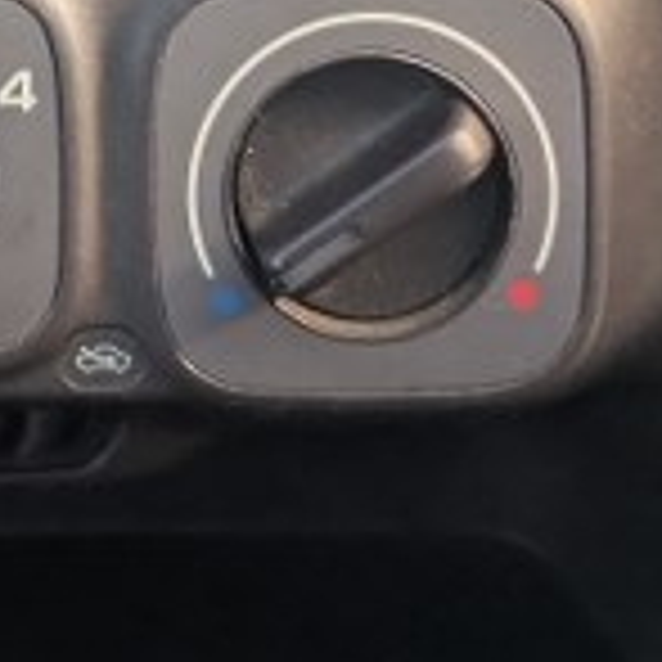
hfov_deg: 14.0
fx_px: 2596
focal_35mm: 120
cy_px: -459
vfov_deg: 13.3
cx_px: -169
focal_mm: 5.43
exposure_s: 1/380
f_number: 1.89
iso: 137
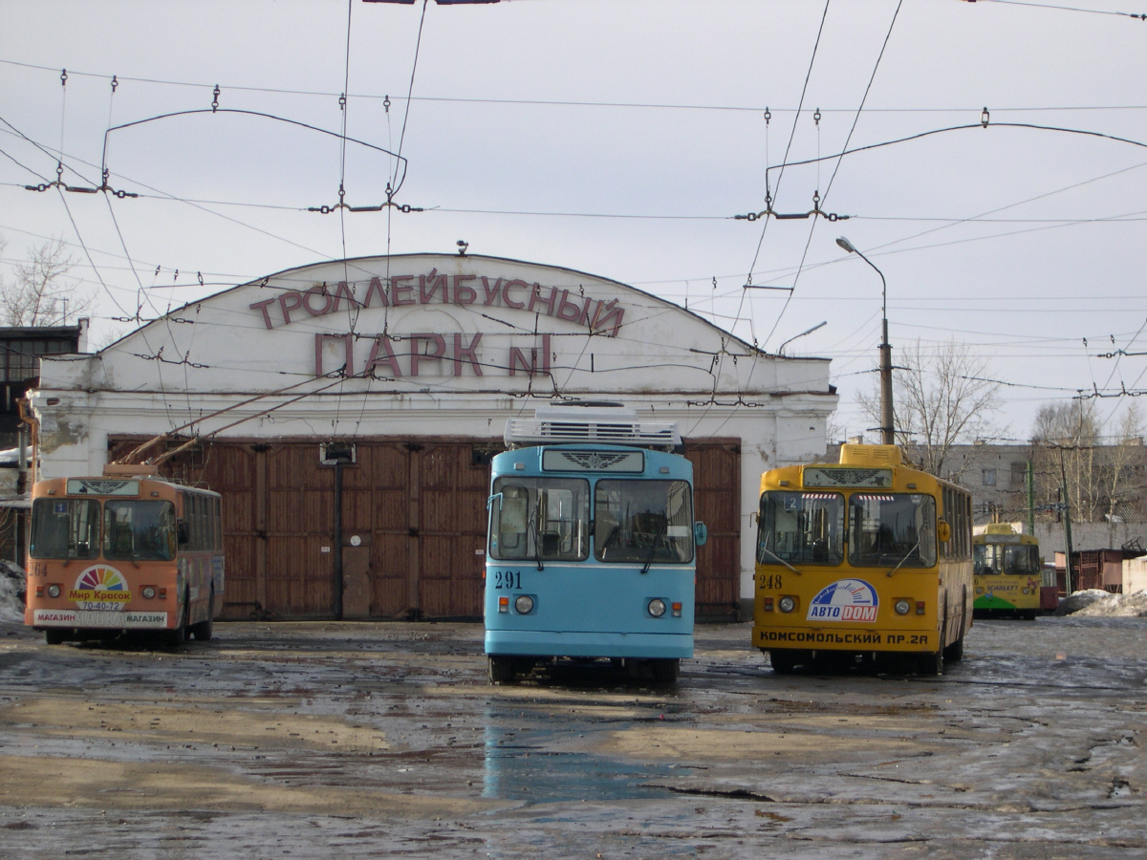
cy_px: 430
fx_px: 3777
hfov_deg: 17.3
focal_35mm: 114
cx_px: 574
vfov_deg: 13.0
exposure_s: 1/462
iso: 100
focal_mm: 24
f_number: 4.9
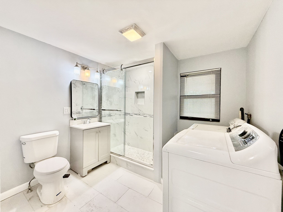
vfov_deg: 85.7
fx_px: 114
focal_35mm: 14
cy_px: 106
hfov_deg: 102.1
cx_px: 142
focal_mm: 2.22
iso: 160
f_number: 2.2
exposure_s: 1/120
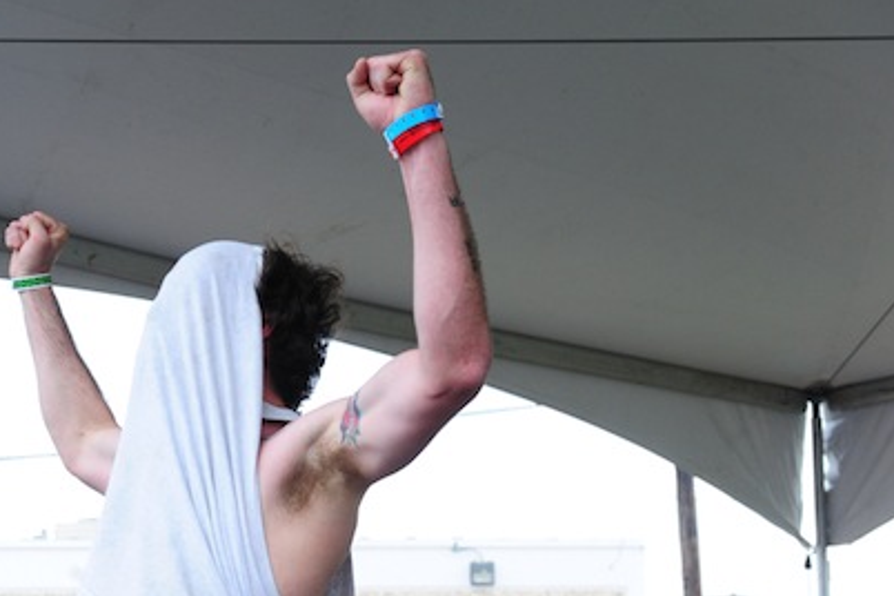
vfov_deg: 16.6
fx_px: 2036
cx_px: 265
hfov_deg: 24.6
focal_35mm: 82
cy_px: 437
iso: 1000
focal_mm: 55
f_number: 7.1
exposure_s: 1/640
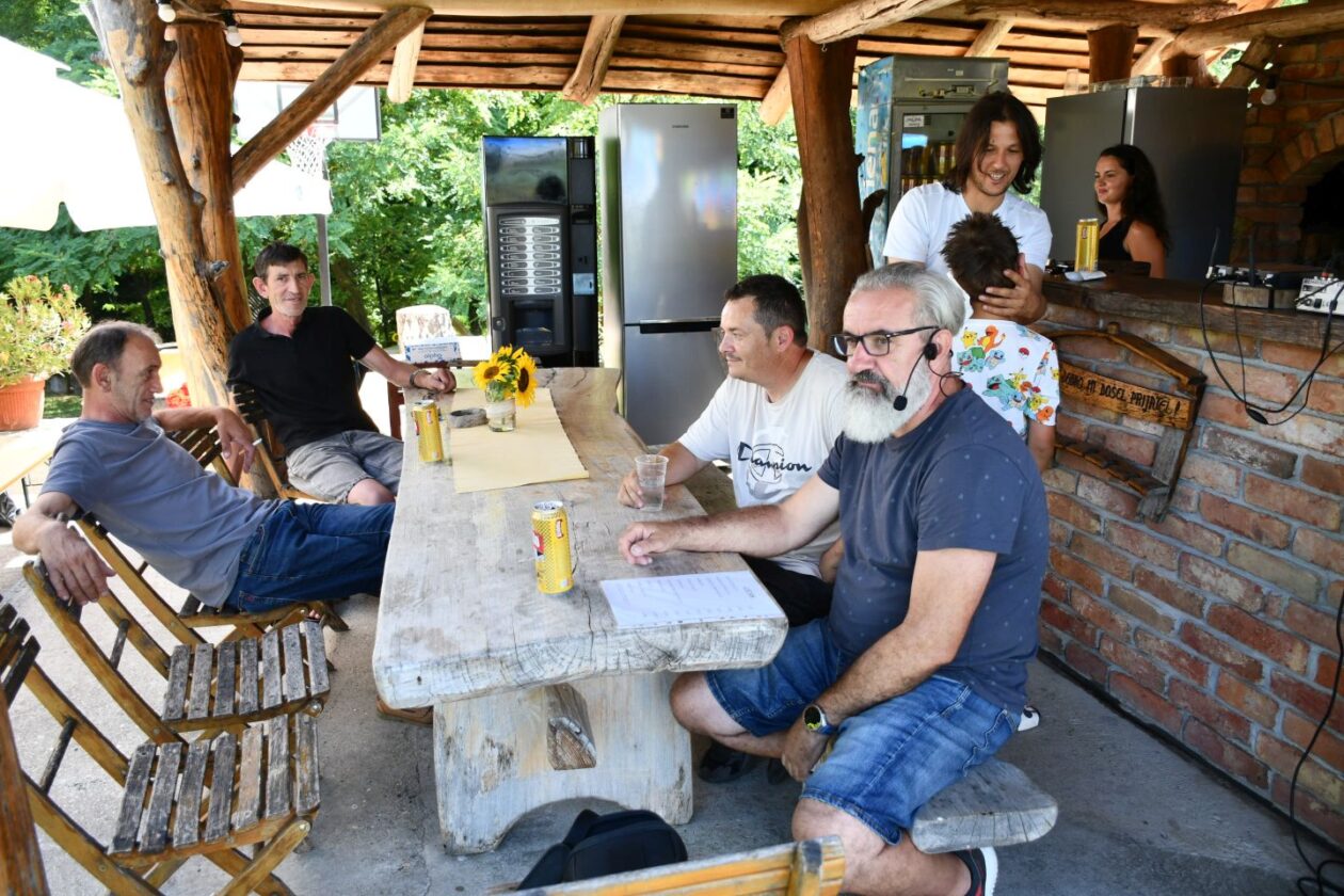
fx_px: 1008
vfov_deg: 47.9
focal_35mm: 27
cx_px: 672
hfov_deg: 67.4
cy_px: 448
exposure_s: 1/250
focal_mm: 18
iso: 400
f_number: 4
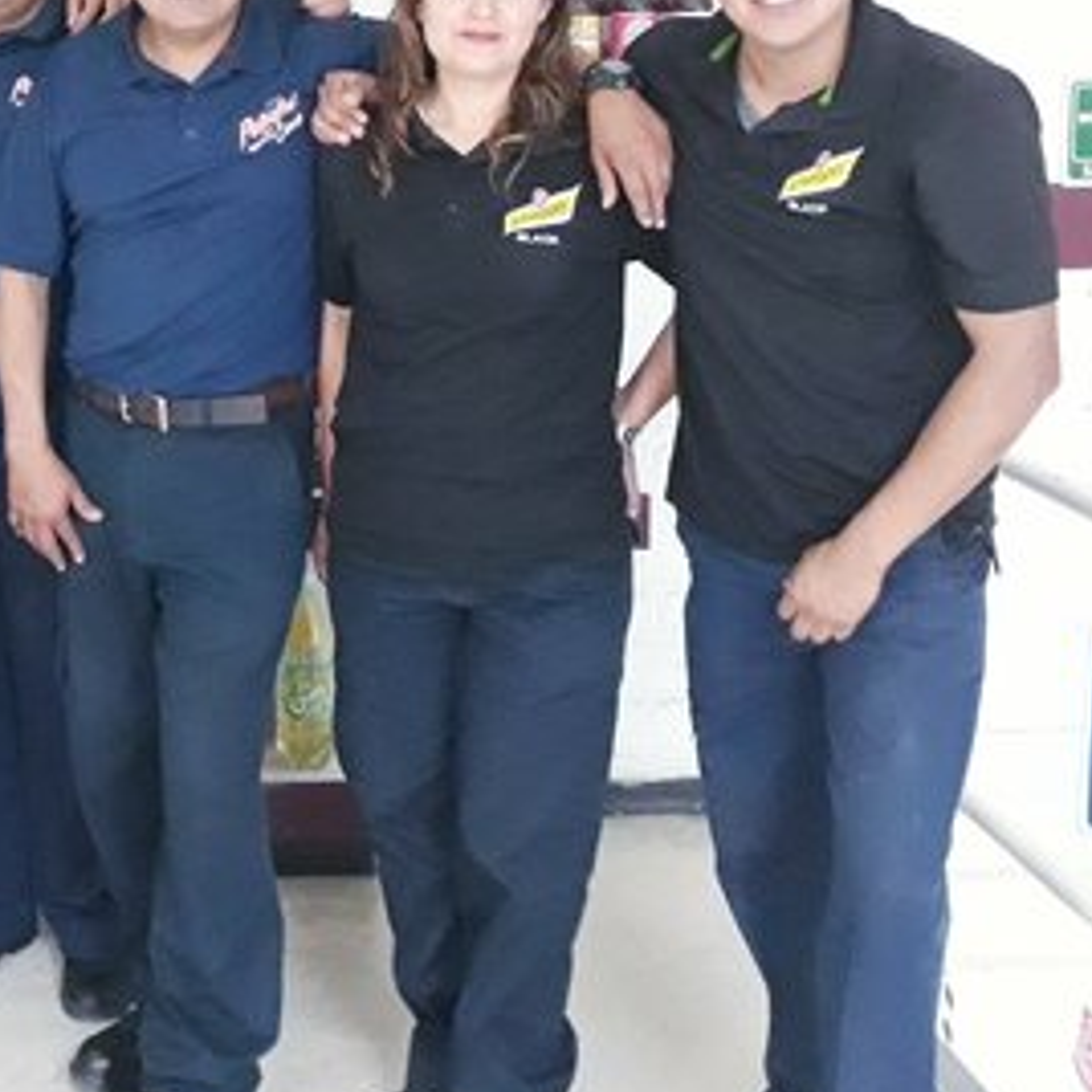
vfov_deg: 29.4
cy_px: 232
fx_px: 2034
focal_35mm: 57
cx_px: 212
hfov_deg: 29.3
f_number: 1.7
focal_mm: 3.71
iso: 640
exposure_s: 1/10
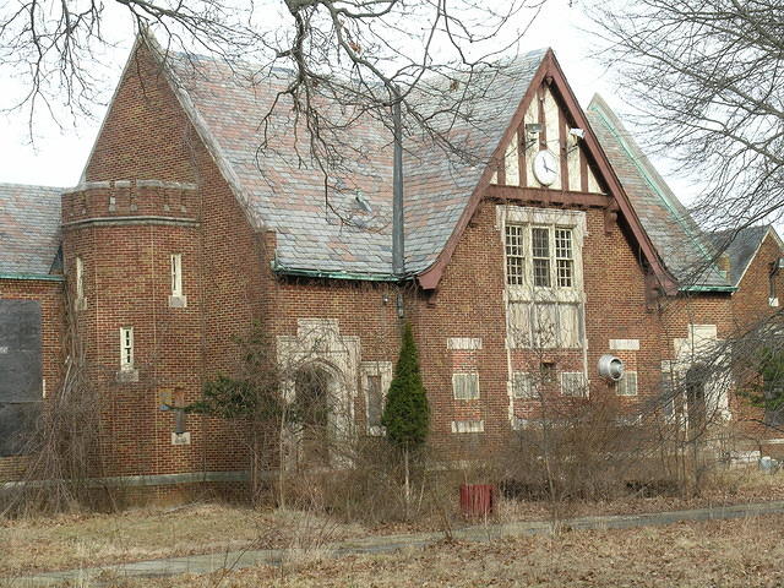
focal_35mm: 80
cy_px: 294
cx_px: 392
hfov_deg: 24.4
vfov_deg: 18.4
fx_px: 1812
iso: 50
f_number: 6.5
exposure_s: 1/96.8
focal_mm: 16.7
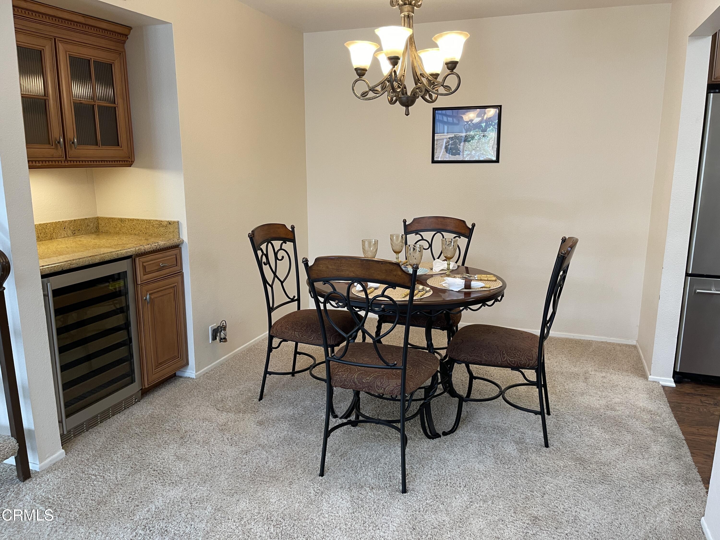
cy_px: 270
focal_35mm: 26
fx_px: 541
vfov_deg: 53.1
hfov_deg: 67.3
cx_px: 360
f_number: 1.6
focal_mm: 5.1
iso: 100
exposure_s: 1/60
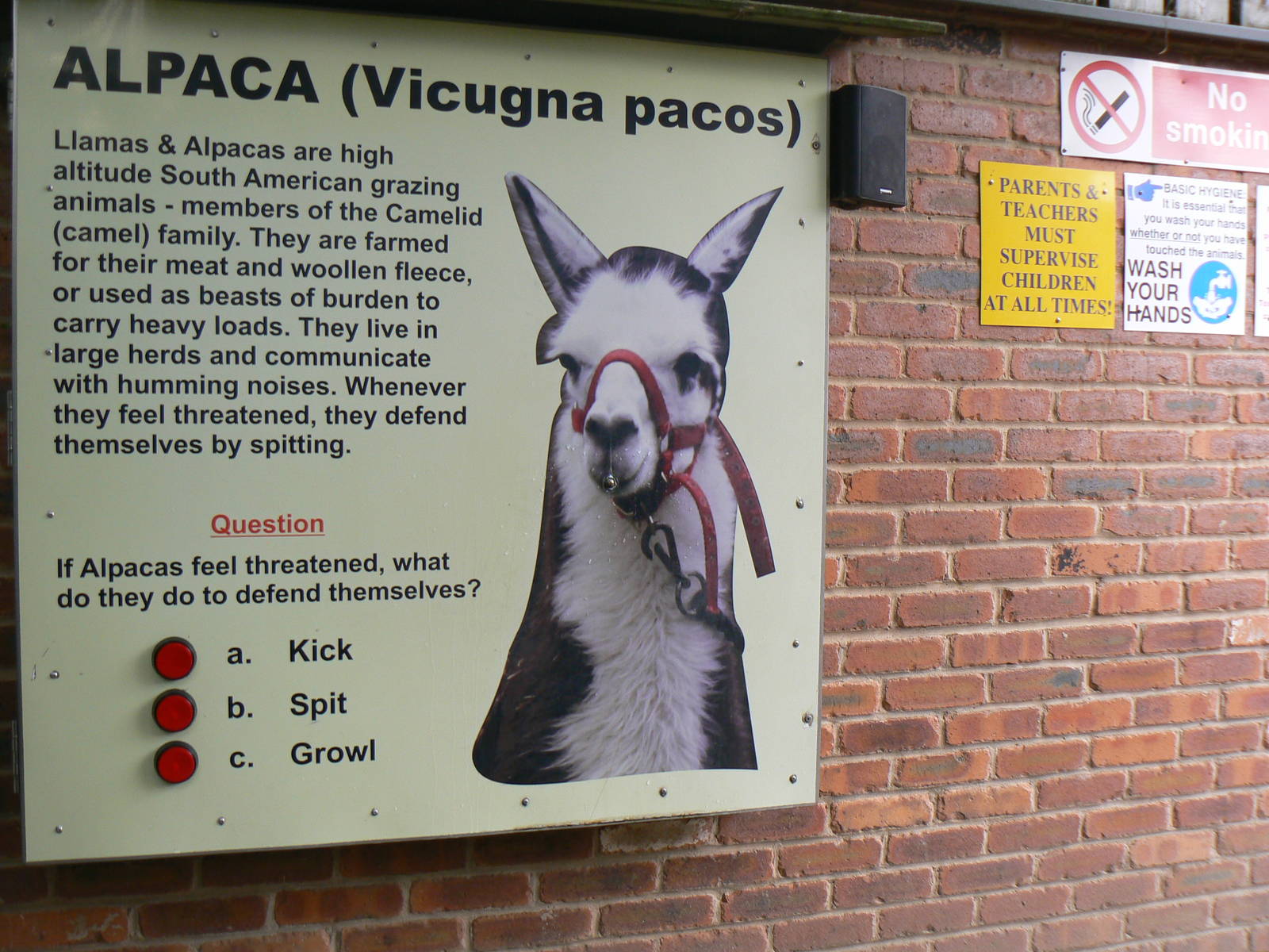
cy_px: 476
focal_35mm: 36
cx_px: 634
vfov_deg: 39.7
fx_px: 1320
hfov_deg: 51.4
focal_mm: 6
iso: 80
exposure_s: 1/60
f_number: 4
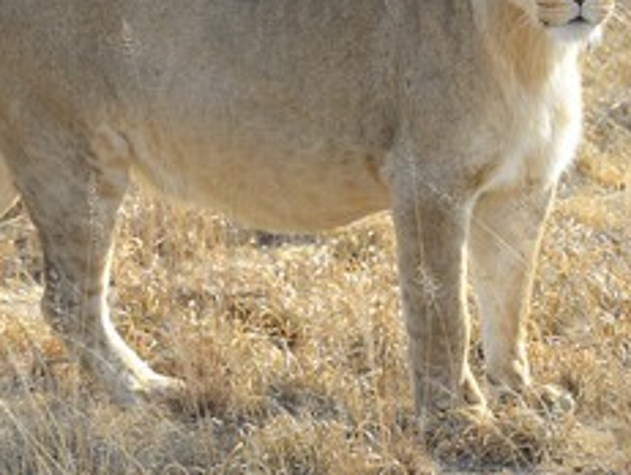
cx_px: 219
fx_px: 5733
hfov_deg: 6.3
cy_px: 109
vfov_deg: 4.7
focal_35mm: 314
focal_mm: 180
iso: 400
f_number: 5.6
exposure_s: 1/640
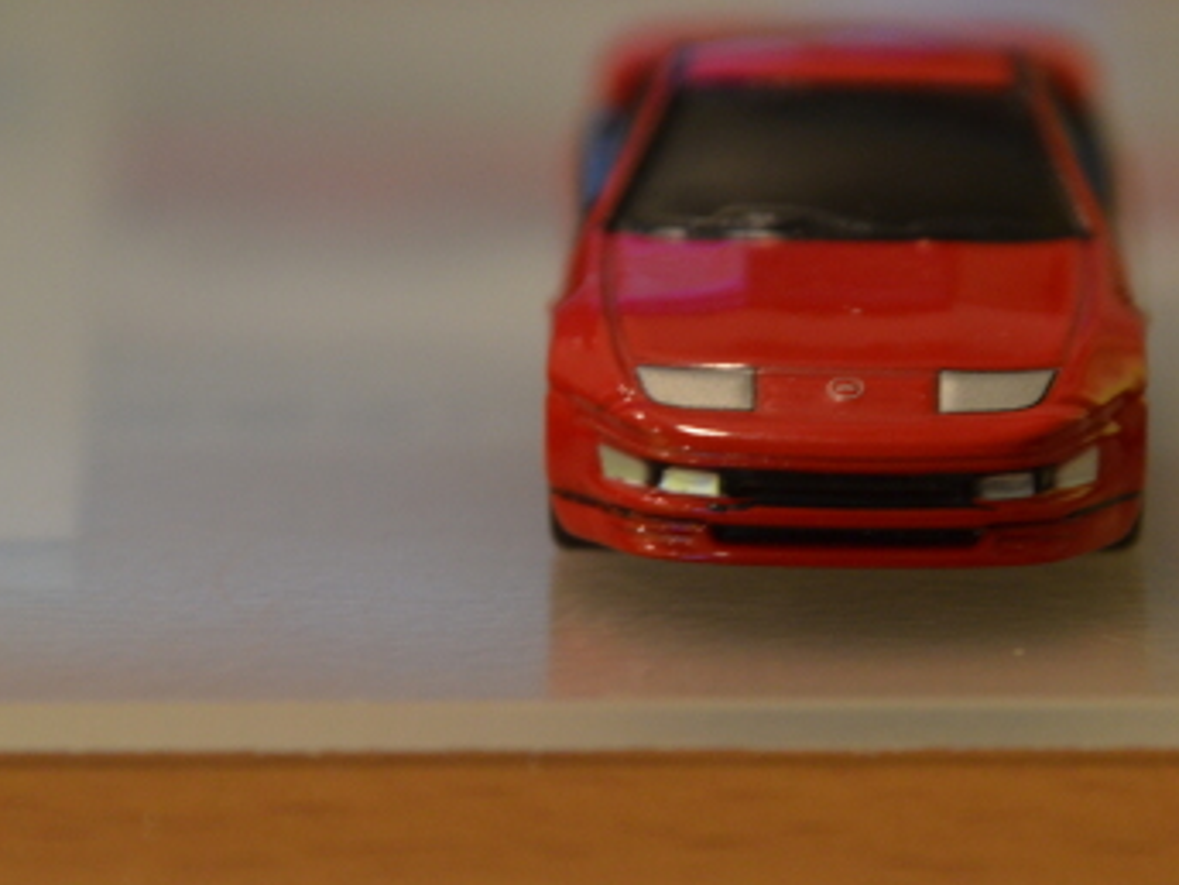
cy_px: 427
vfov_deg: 2.4
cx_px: 836
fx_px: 21355
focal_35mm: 627
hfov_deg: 3.2
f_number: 6.3
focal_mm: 300
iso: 1600
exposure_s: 1/30
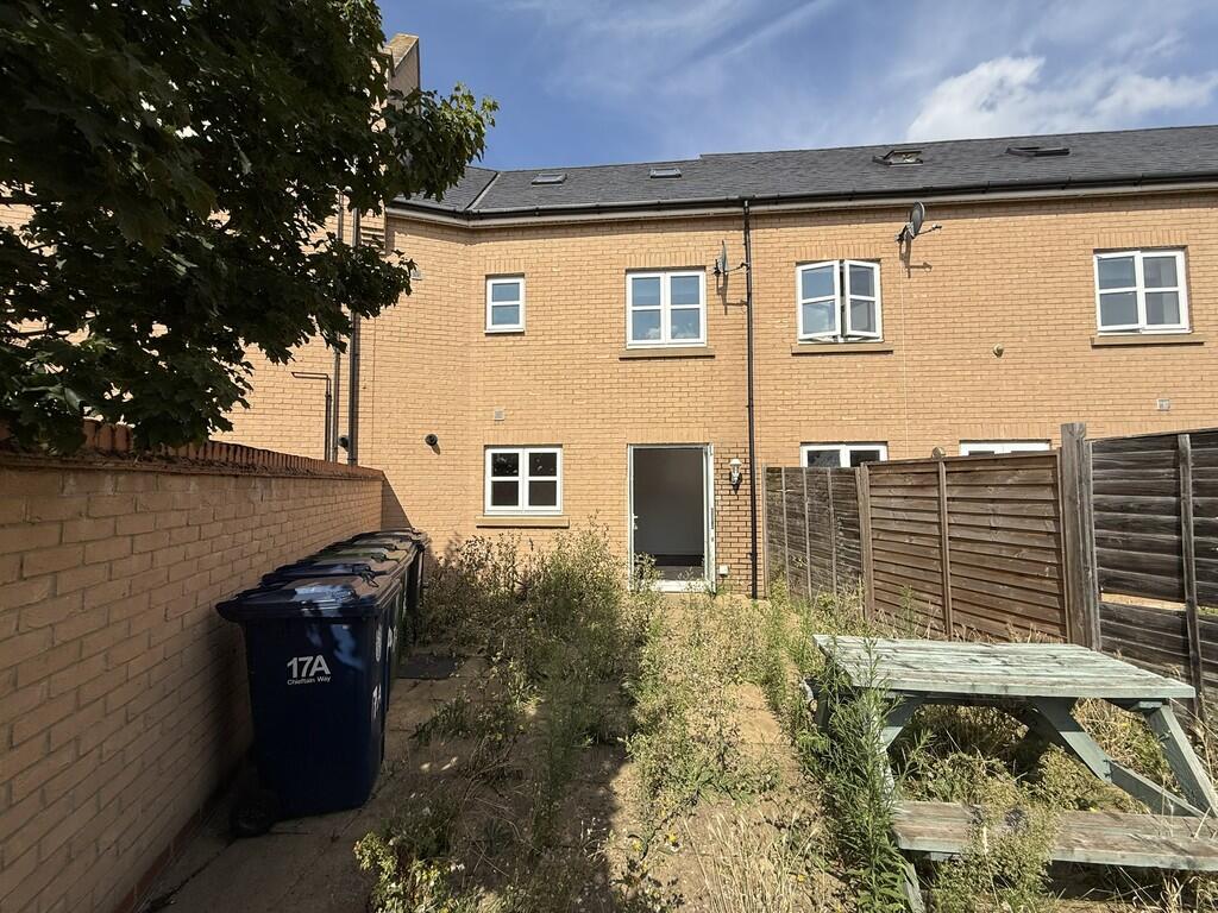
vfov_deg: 85.7
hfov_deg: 102.1
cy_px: 456
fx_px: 493
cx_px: 609
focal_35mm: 14
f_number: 2.2
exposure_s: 1/3125
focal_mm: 2.22
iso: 50
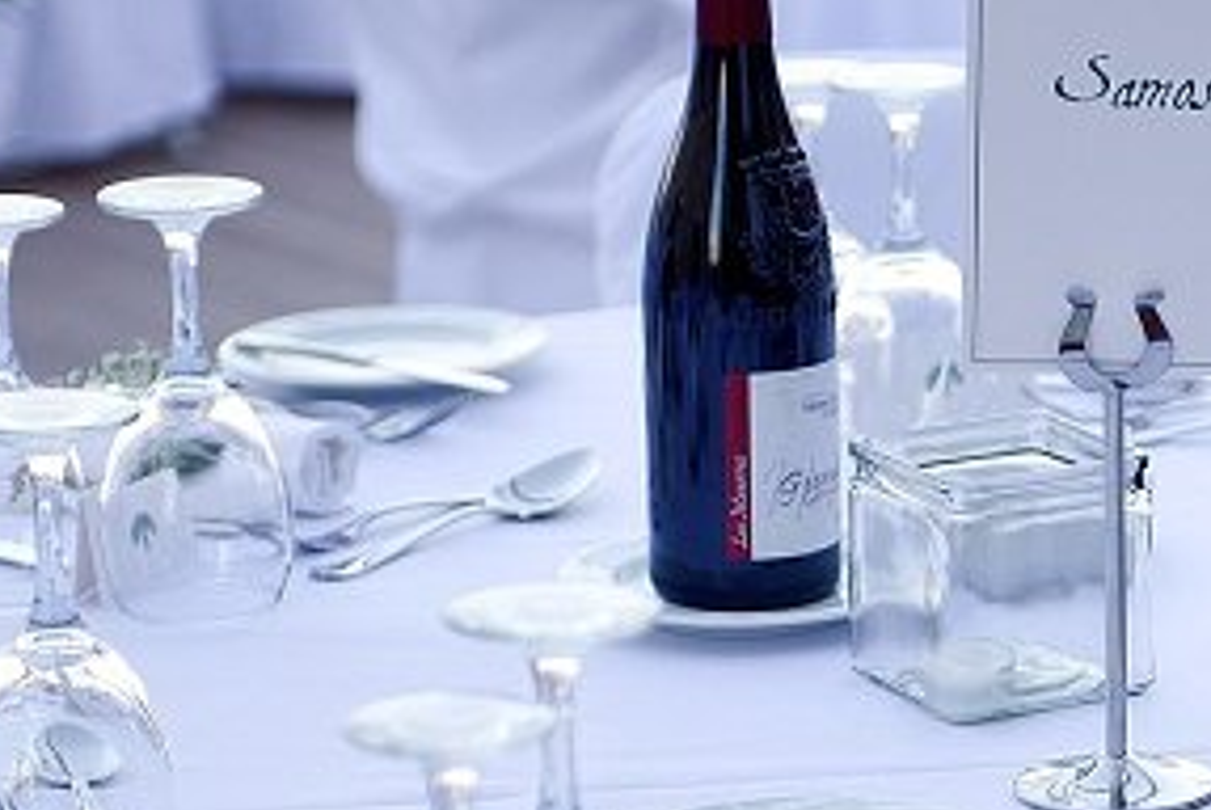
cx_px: 1228
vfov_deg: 7.3
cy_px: 772
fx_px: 6297
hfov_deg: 10.9
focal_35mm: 187
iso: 125
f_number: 2.8
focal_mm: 70
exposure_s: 1/125
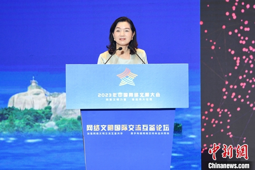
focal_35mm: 200
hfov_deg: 10.3
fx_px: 1417
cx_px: 128
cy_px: 85
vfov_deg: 6.9
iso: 1000
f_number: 3.2
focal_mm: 200
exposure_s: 1/250
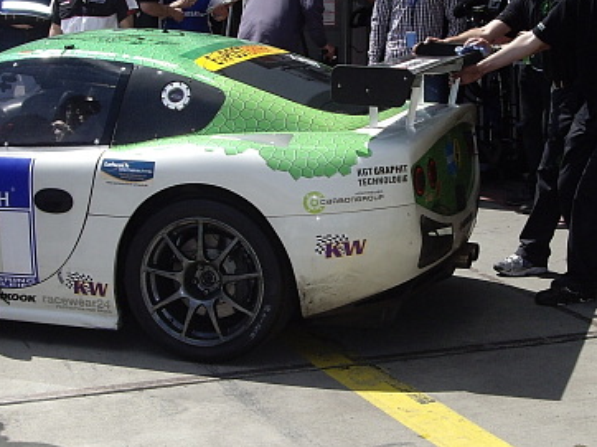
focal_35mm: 84
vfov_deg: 17.5
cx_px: 364
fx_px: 1448
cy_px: 221
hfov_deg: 23.3
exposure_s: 1/500
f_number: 5.6
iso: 100
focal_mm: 7.9
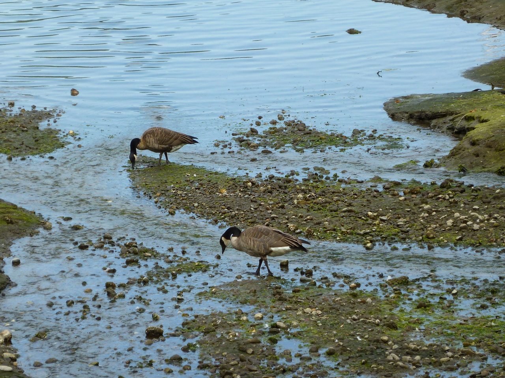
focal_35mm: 250
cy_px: 189
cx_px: 252
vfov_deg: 5.9
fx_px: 3647
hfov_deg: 7.9
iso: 100
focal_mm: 36
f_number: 5.9
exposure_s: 1/125
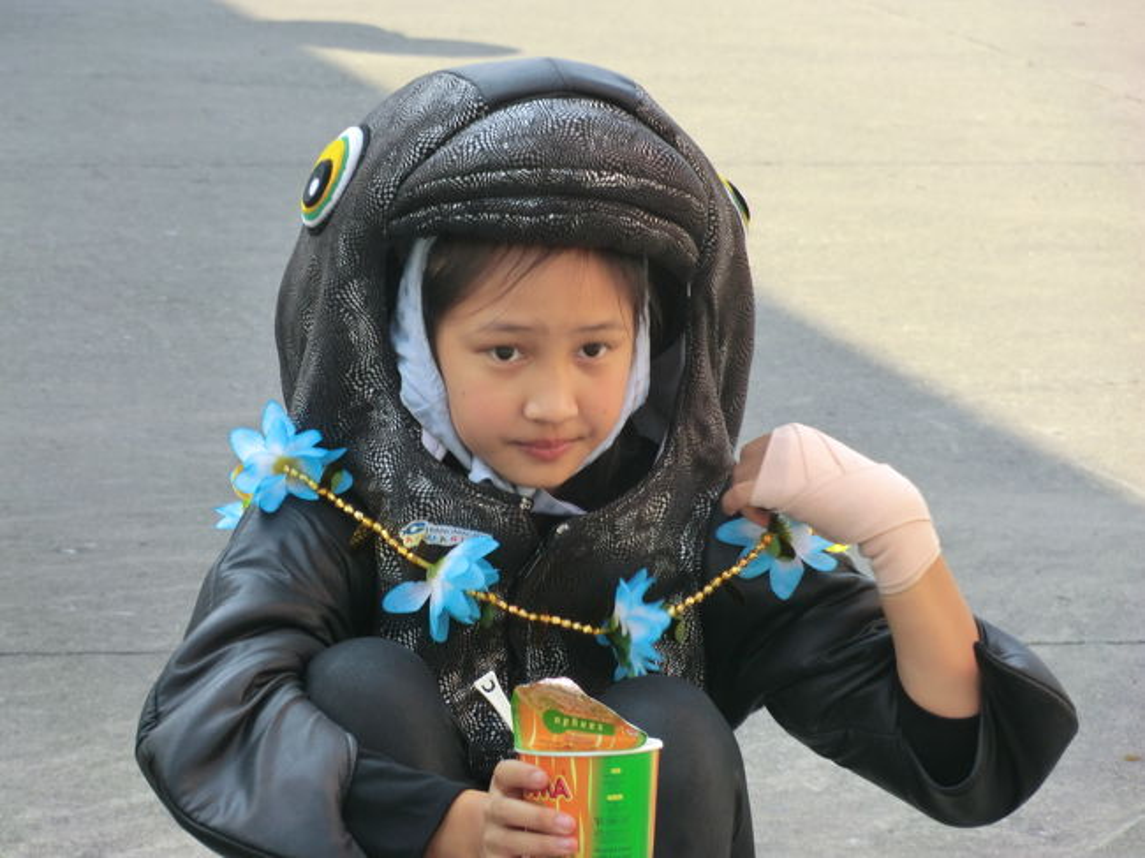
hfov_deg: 9.9
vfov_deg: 7.5
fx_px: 6580
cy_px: 429
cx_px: 572
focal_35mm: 199
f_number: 5.2
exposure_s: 1/125
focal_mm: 35.7
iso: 80
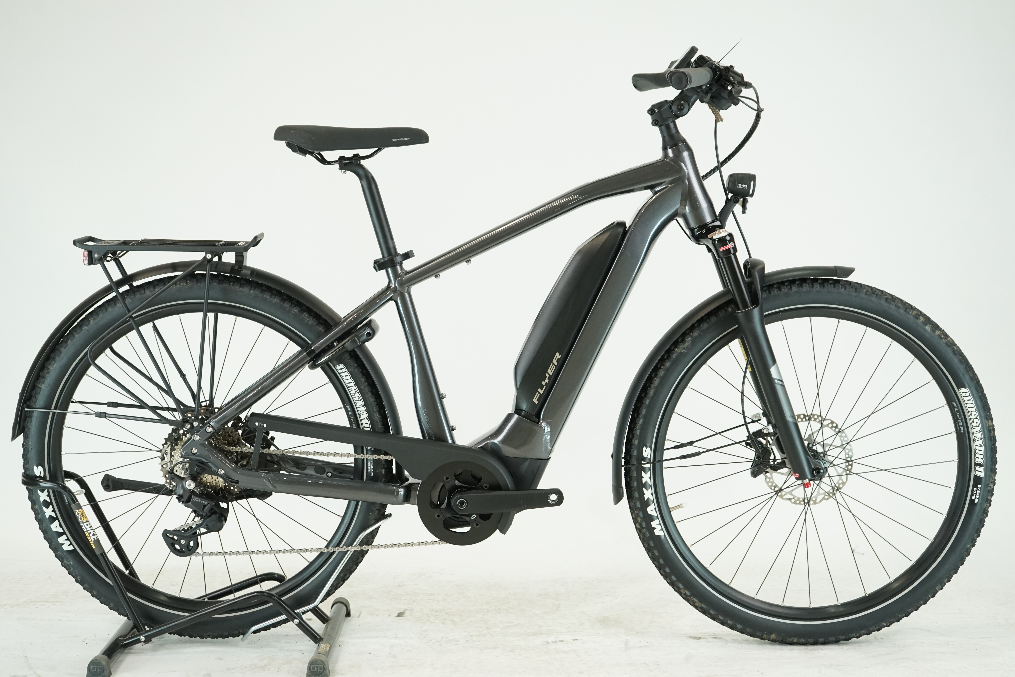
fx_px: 1607
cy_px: 338
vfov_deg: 23.8
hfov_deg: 35.1
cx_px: 508
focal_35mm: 57
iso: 1600
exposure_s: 1/200
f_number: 5.6
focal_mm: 57
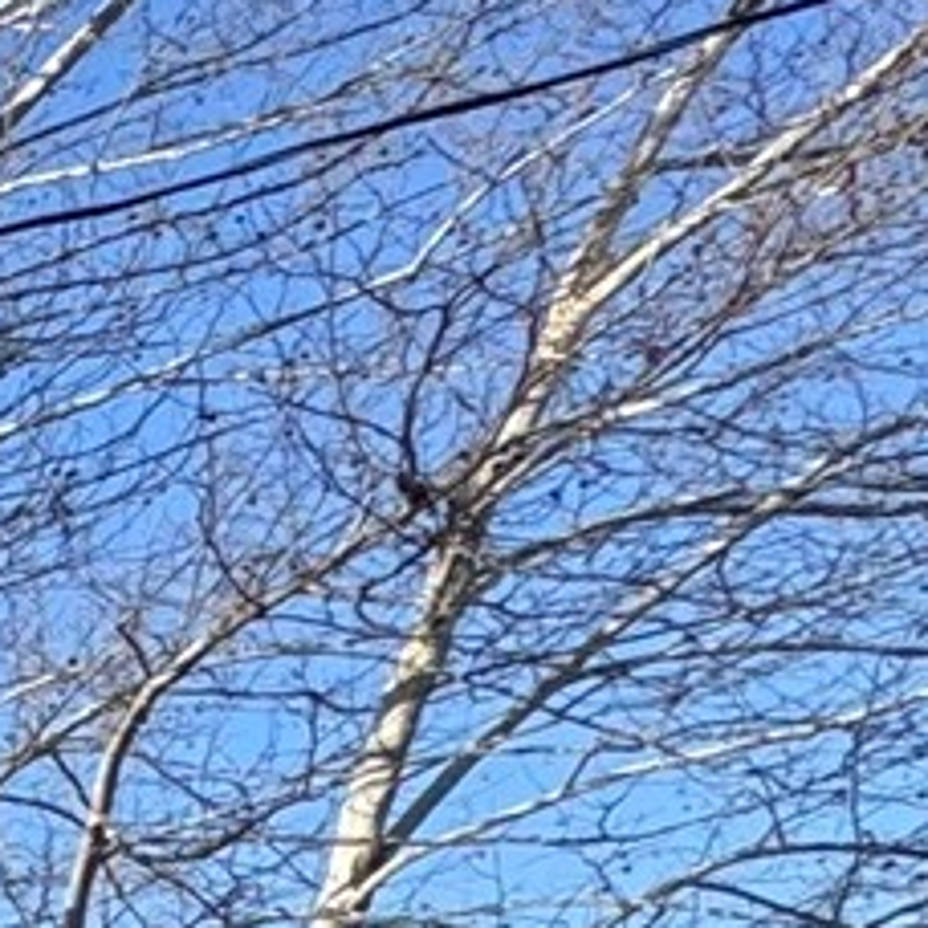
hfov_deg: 8.7
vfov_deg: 14.5
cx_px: -2617
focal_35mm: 104
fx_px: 3154
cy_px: 1718
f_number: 2.2
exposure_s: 1/1034
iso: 50
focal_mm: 2.22
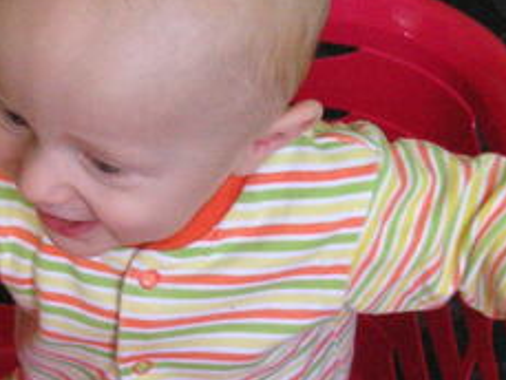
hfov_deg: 15.3
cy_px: 353
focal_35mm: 129
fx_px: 1887
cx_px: 175
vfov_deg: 11.4
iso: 125
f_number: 2.8
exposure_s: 1/45
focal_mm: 6.1
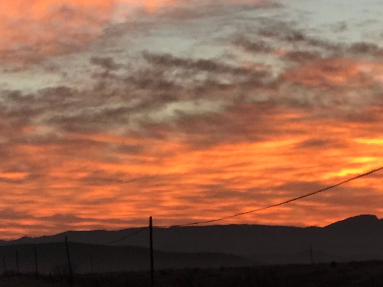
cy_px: -85
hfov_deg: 11.3
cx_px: -42
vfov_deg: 8.5
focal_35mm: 172
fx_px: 1903
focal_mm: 6.6
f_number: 2.8
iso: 32
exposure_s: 1/120
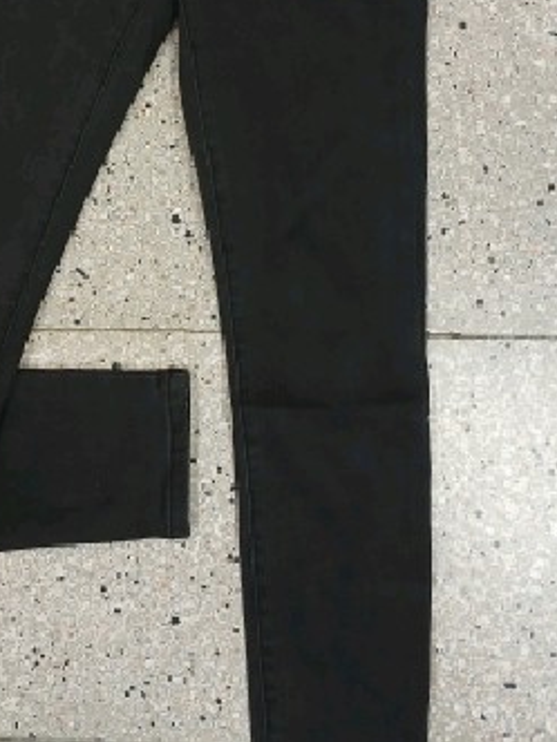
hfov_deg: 30.4
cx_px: 148
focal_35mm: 47
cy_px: 210
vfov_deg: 39.6
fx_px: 1008
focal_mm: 3.98
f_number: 1.8
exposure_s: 1/40.2
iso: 250
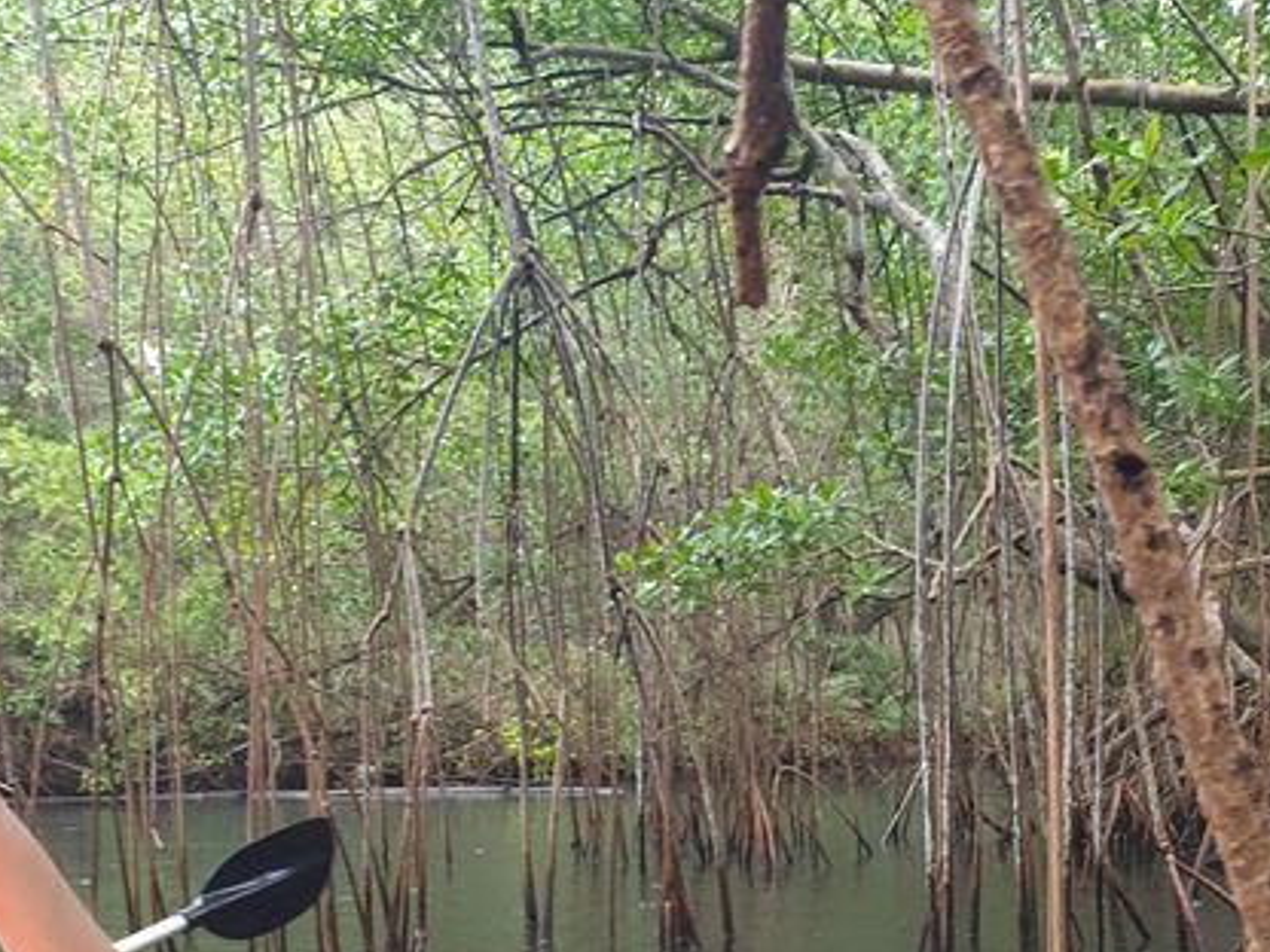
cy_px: 900
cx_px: 1004
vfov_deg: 27.8
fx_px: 1834
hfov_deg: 36.9
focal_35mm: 50
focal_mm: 4.3
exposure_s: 1/50
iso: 125
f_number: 2.4
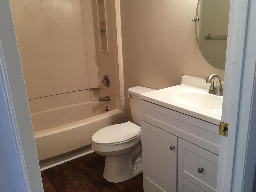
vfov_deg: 46.8
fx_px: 222
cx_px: 129
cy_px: 98
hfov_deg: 60.0
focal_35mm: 30
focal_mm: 4.15
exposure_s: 1/30
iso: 80
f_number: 2.2
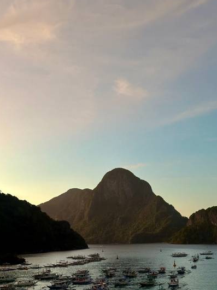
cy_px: 171
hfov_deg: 25.2
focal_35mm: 58
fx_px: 485
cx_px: 120
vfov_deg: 33.2
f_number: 1.78
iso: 200
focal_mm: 6.86
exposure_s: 1/60
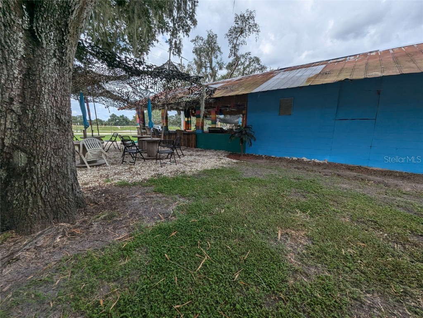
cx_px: 212
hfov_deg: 106.2
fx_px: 159
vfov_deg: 89.9
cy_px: 159
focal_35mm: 13
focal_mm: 1.95
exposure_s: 1/1466
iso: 47
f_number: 2.2
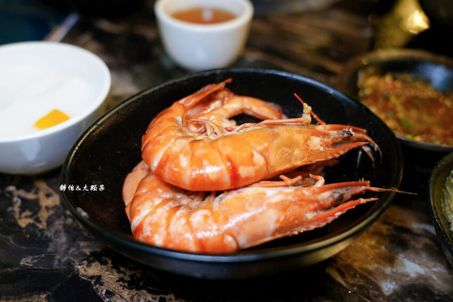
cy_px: 151
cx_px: 226
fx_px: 491
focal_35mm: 39
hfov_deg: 49.6
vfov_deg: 34.2
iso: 500
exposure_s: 1/40
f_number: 4
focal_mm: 39
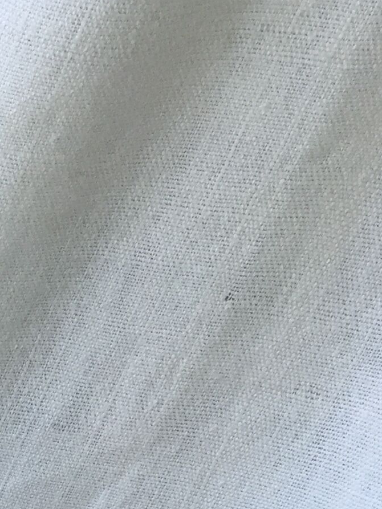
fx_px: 1559
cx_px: -261
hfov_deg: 12.9
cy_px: 772
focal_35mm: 106
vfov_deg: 16.8
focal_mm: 4.15
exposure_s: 1/120
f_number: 2.2
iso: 40
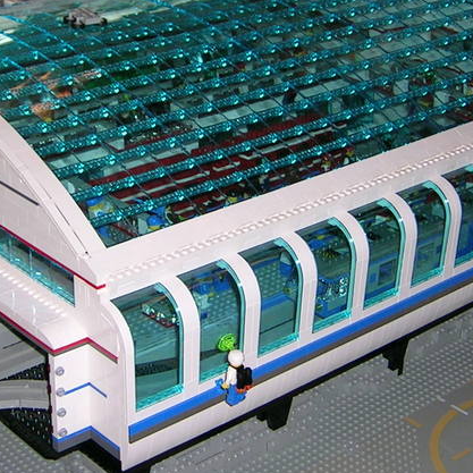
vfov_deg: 22.7
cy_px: 188
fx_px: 1175
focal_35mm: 76
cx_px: 246
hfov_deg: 22.8
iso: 50
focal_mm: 5.4
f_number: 2.8
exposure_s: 1/60.1
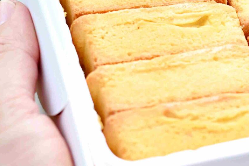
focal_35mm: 245
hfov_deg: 8.3
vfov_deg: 5.6
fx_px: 1695
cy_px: 33
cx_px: 353
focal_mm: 50
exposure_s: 1/500
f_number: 3.2
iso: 100
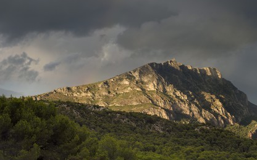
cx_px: 129
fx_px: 974
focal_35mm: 139
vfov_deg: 9.4
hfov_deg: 15.0
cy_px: 78
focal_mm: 135
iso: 400
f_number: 9
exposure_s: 1/250
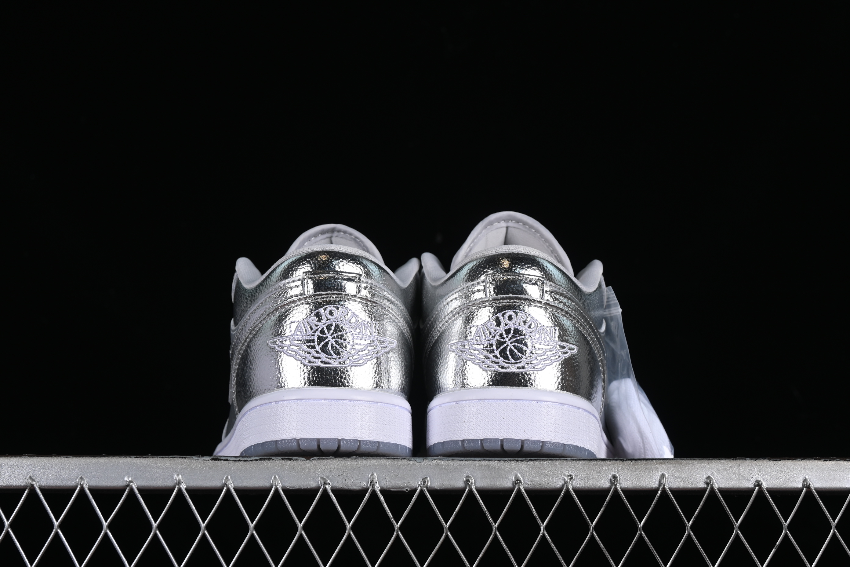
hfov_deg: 27.0
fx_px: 1771
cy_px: 284
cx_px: 425
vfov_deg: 18.2
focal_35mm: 75
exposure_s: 1/80
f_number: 8
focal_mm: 50
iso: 160
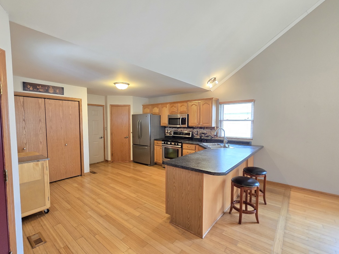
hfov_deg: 98.1
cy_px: 134
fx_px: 147
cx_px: 162
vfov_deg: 81.7
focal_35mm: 15
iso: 400
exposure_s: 1/60
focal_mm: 2.2
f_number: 2.2
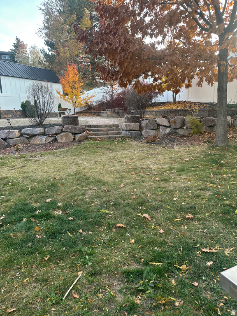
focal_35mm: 24
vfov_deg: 71.6
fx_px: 219
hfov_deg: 56.8
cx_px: 118
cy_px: 158
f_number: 1.78
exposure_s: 1/147
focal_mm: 6.86
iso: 64
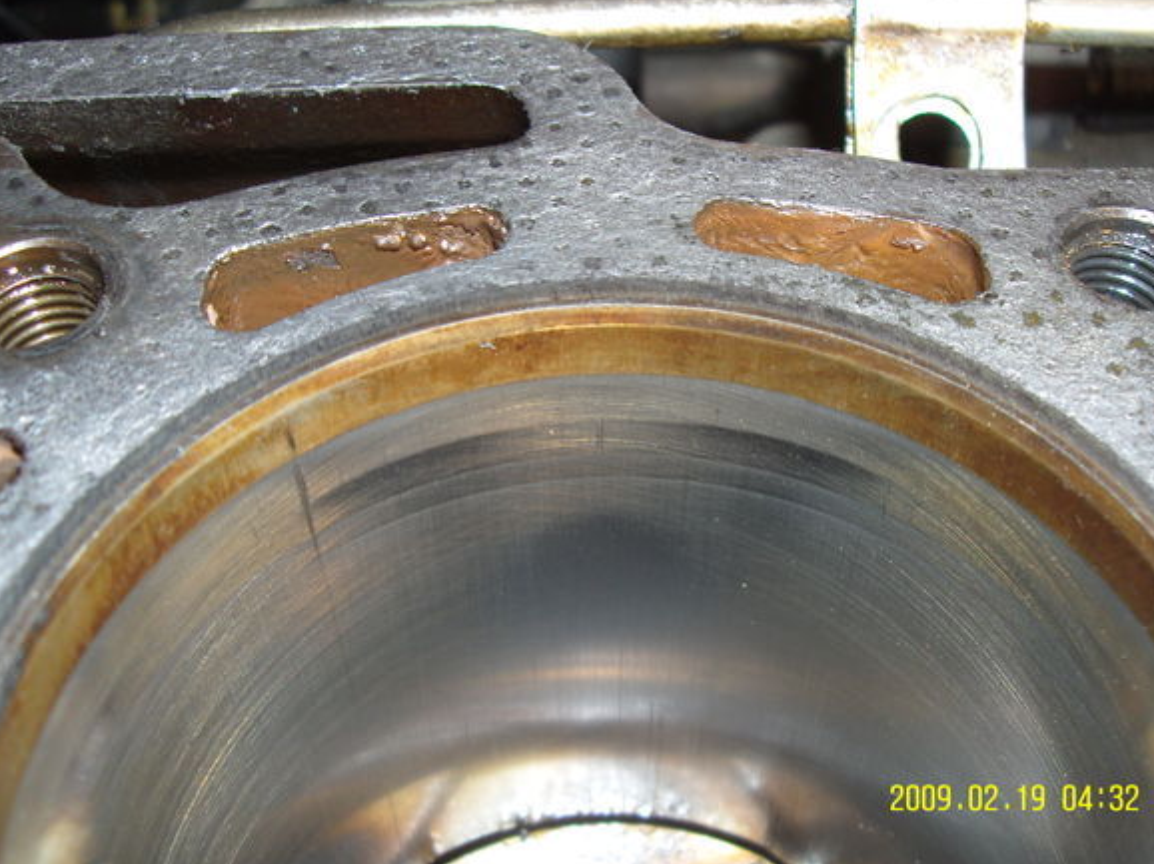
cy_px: 419
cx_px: 591
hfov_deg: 45.8
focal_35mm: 41
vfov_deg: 35.1
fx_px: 1366
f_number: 2.8
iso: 80
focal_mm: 6.2
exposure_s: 1/40
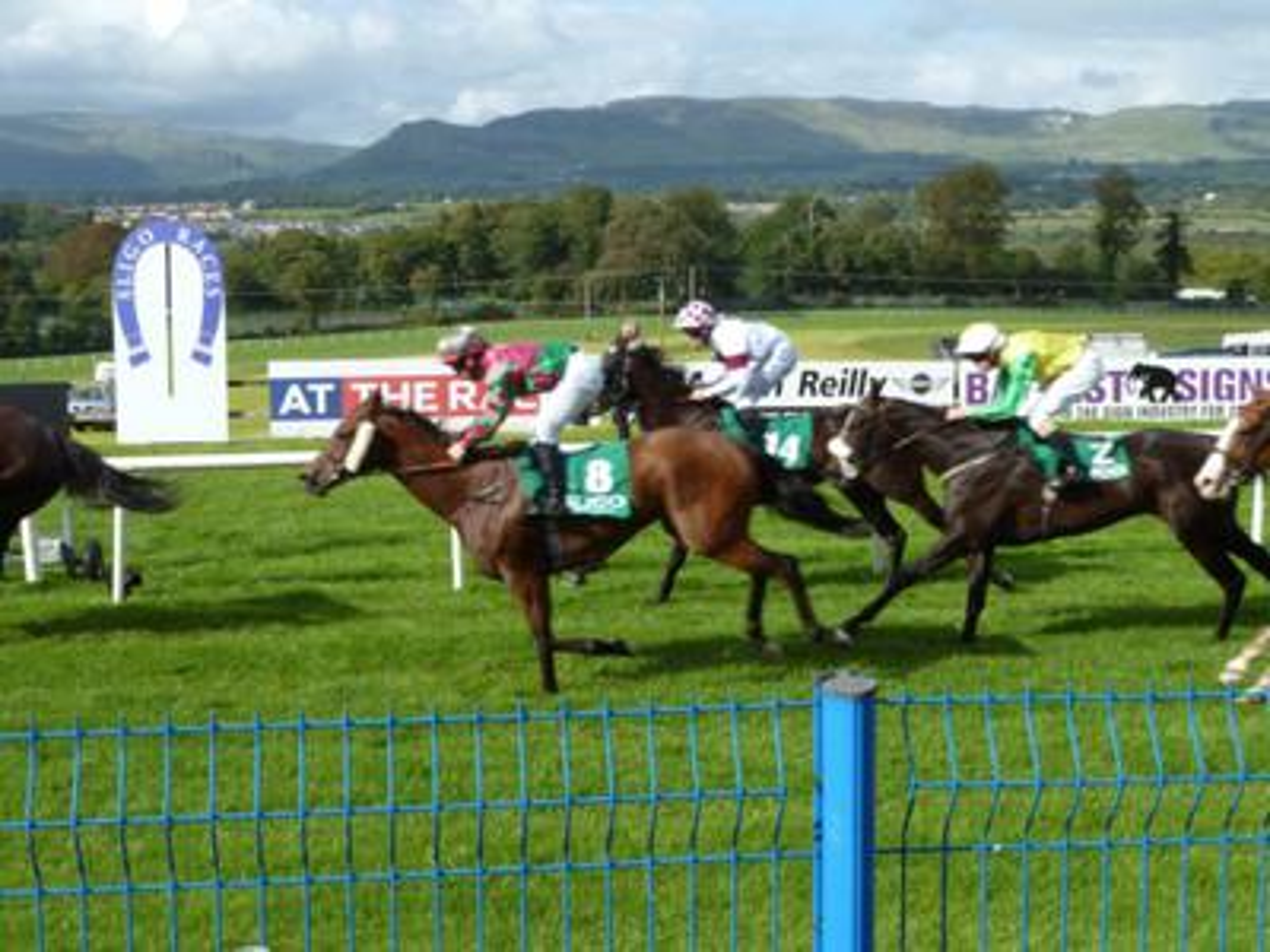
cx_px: 635
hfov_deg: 34.9
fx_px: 2018
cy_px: 476
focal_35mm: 55
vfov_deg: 26.6
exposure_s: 1/500
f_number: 4.5
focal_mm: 9.1
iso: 80
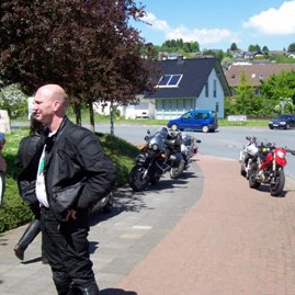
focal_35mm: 53
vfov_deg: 32.1
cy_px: 173
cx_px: 154
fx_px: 511
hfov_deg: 32.2
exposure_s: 1/360
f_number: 4.8
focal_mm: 6
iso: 80
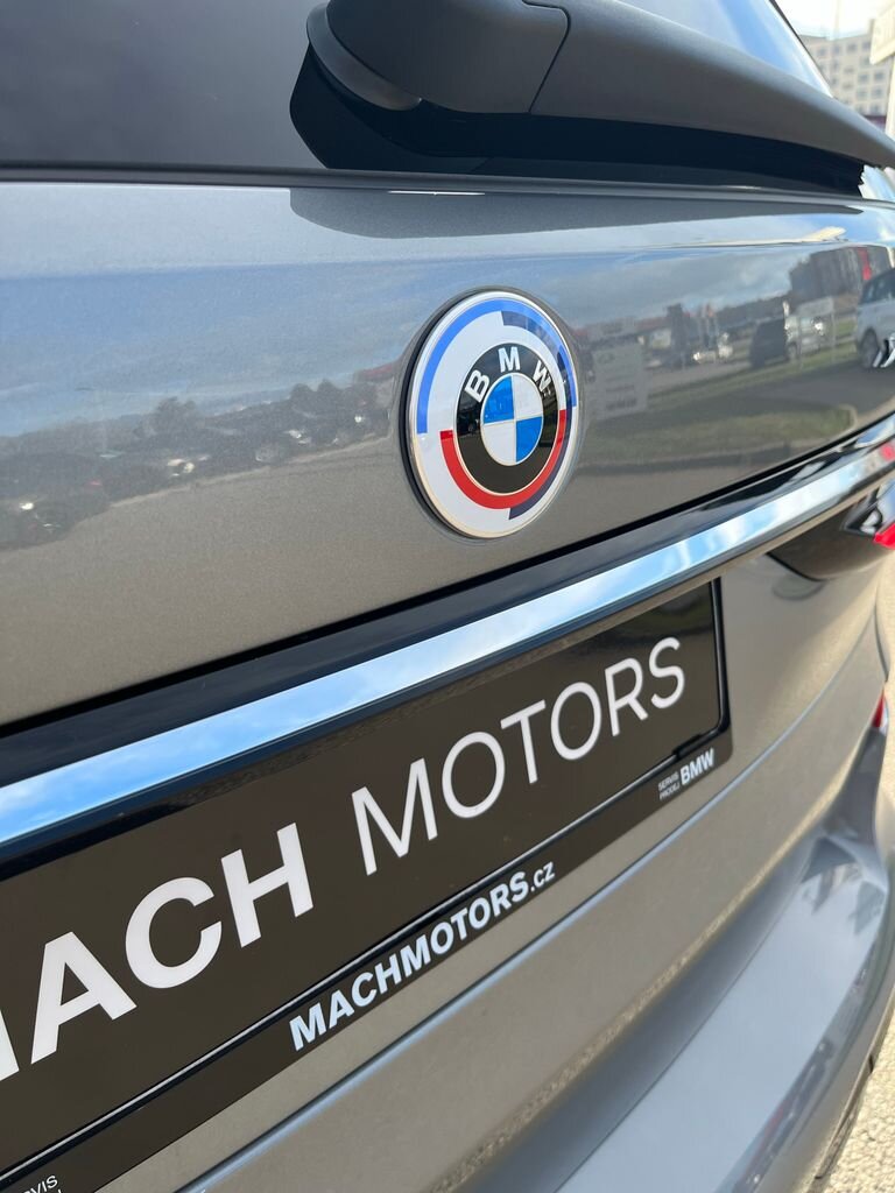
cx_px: 448
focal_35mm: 26
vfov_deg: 67.3
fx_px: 896
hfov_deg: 53.1
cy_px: 596
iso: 50
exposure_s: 1/840
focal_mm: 5.1
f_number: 1.6
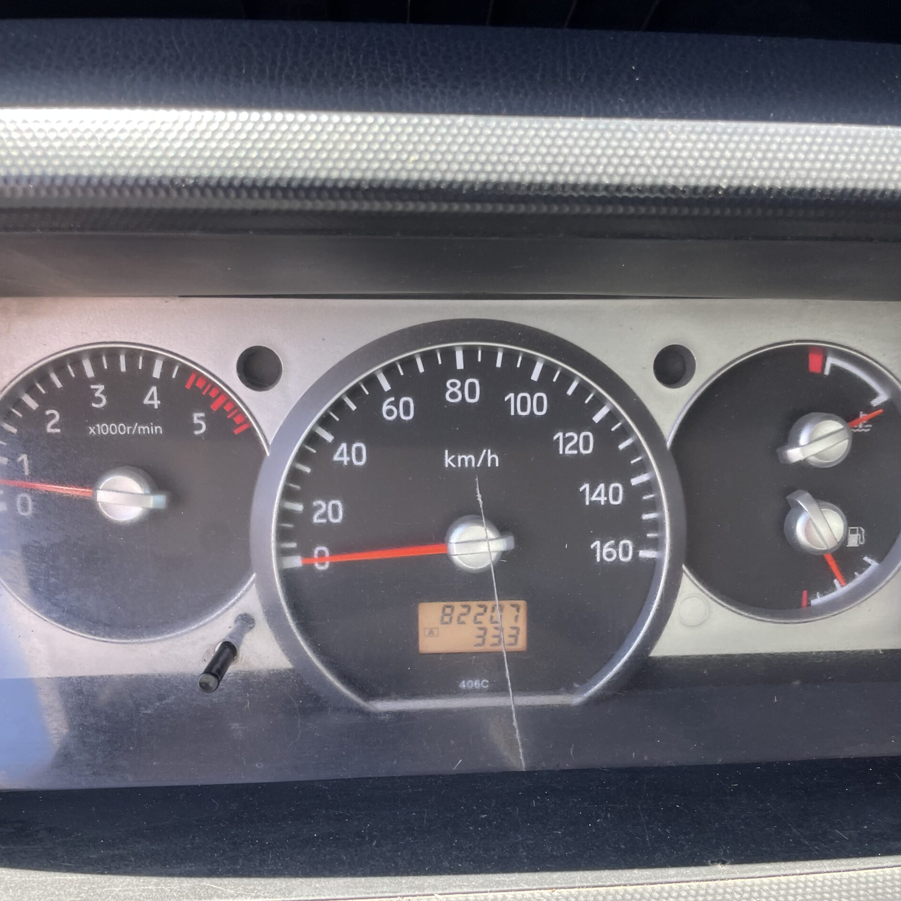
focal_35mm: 31
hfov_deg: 52.5
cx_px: 453
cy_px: 543
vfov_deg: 52.2
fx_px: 913
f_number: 1.6
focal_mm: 4.2
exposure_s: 1/177
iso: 32
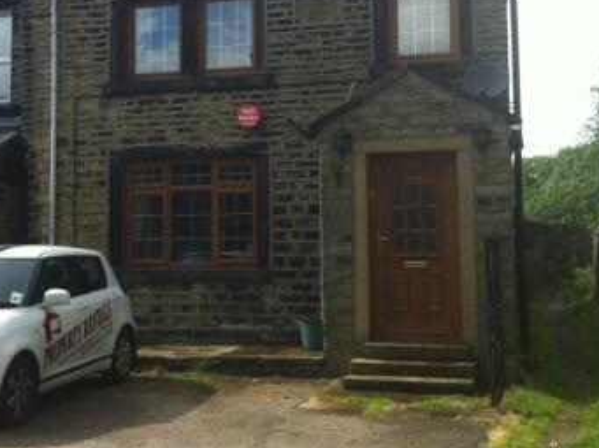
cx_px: 233
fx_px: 1037
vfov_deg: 24.3
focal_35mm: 60
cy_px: 148
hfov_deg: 32.1
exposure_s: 1/564
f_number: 2.8
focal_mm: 3.85
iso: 80
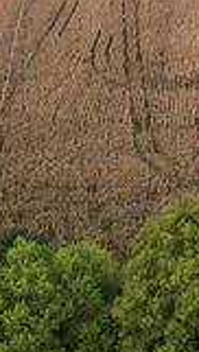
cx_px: 207
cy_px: 19
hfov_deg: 16.9
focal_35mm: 70
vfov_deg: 28.6
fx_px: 654
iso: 200
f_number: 1.7
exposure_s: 1/2000
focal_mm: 6.72
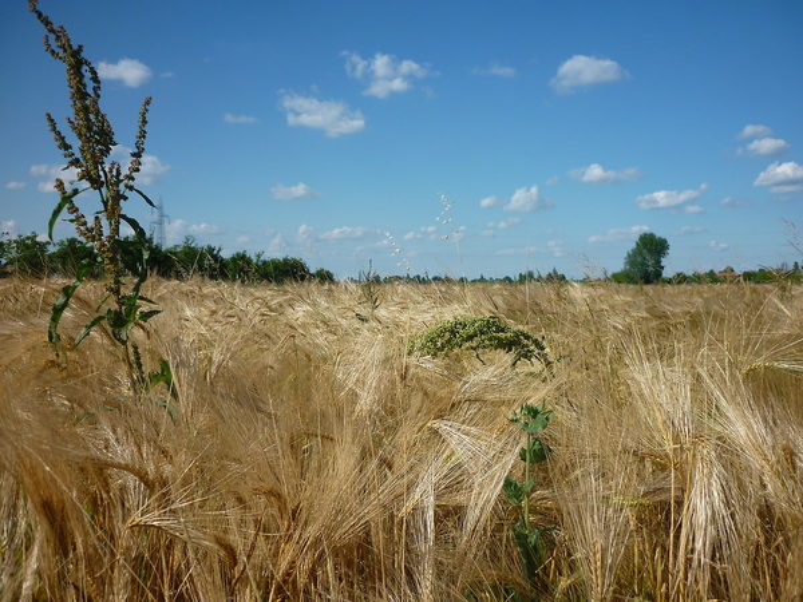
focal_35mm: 33
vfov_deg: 42.9
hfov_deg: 55.4
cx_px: 402
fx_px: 766
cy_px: 301
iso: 80
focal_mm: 5.5
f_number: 8
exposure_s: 1/250
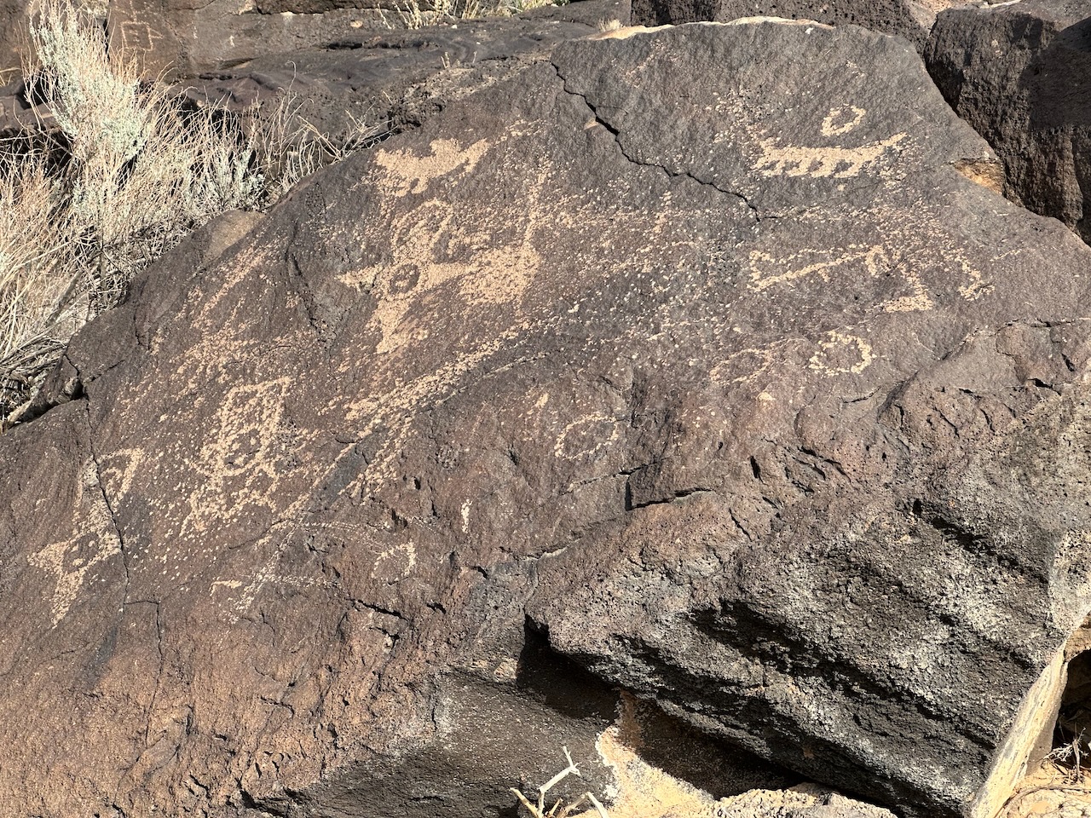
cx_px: 546
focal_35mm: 77
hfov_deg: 25.3
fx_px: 2427
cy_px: 409
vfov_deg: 19.1
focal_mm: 9
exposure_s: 1/380
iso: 32
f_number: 2.8
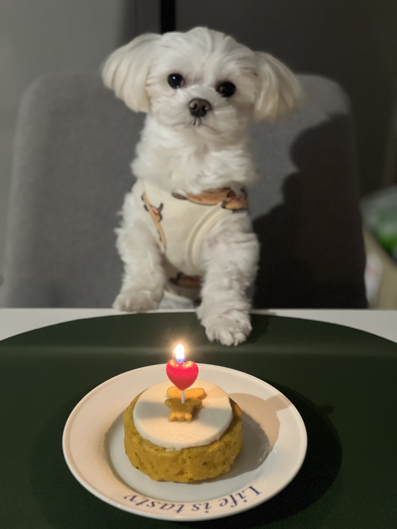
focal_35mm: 77
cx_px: 198
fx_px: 1177
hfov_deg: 19.1
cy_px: 264
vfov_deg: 25.3
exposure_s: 1/15
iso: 640
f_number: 2.8
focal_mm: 9
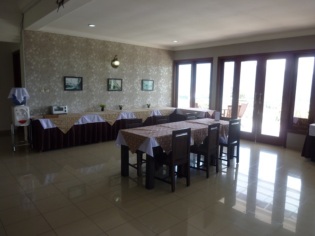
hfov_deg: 69.4
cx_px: 158
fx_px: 227
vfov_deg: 54.9
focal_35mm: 25
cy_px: 118
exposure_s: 1/40
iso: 80
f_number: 3.3
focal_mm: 4.5
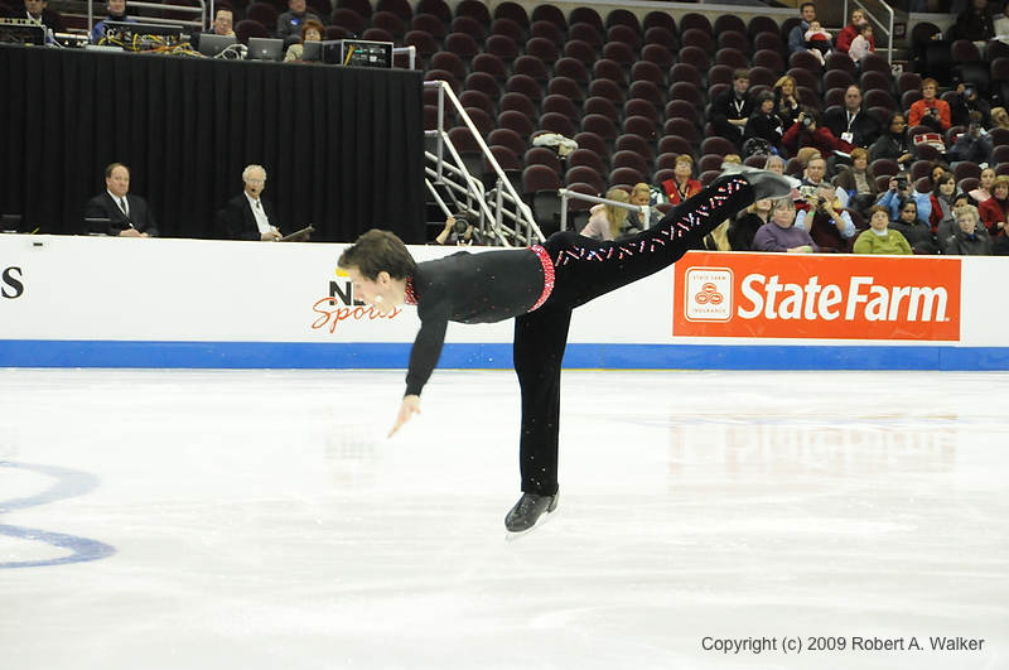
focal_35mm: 123
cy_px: 335
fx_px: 3443
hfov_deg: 16.7
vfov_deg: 11.1
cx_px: 504
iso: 3200
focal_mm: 82
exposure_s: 1/400
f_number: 5.6
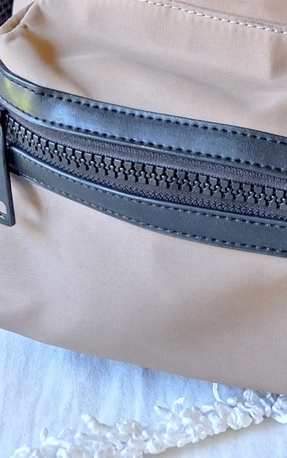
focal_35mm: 67
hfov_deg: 18.1
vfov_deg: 26.8
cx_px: 378
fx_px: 838
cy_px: -103
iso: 250
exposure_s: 1/50
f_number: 1.8
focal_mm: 5.54
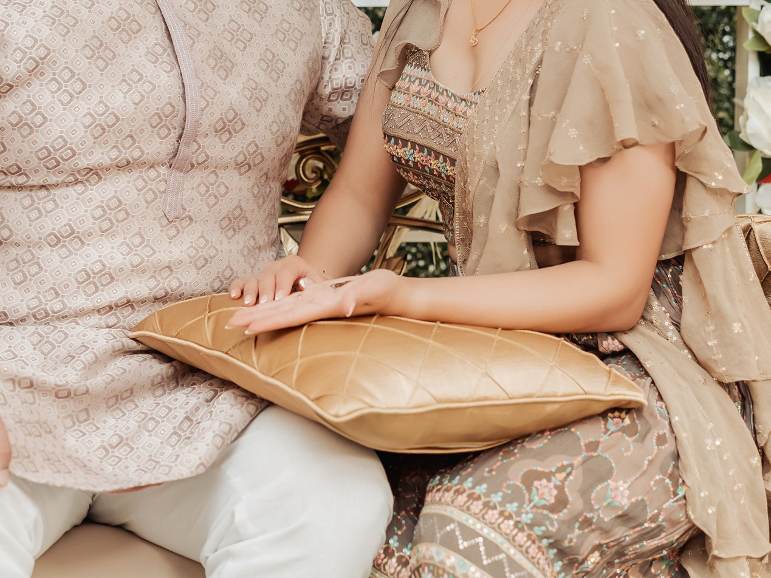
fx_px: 2161
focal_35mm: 97
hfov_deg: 20.2
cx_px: 256
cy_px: 105
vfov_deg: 15.1
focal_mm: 50
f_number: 2.2
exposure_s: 1/250
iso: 320
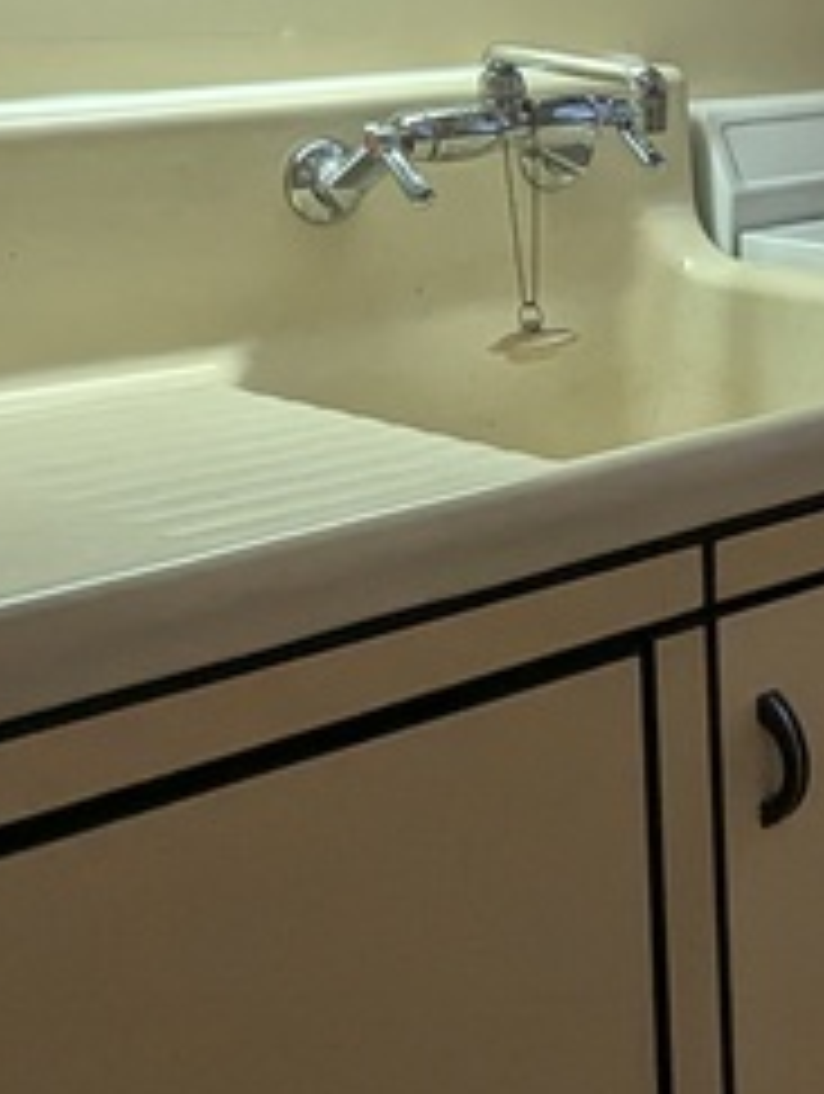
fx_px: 2248
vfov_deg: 27.1
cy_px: 306
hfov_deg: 19.1
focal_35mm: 71
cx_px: 1103
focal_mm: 2.35
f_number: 2.2
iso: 77
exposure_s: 1/60
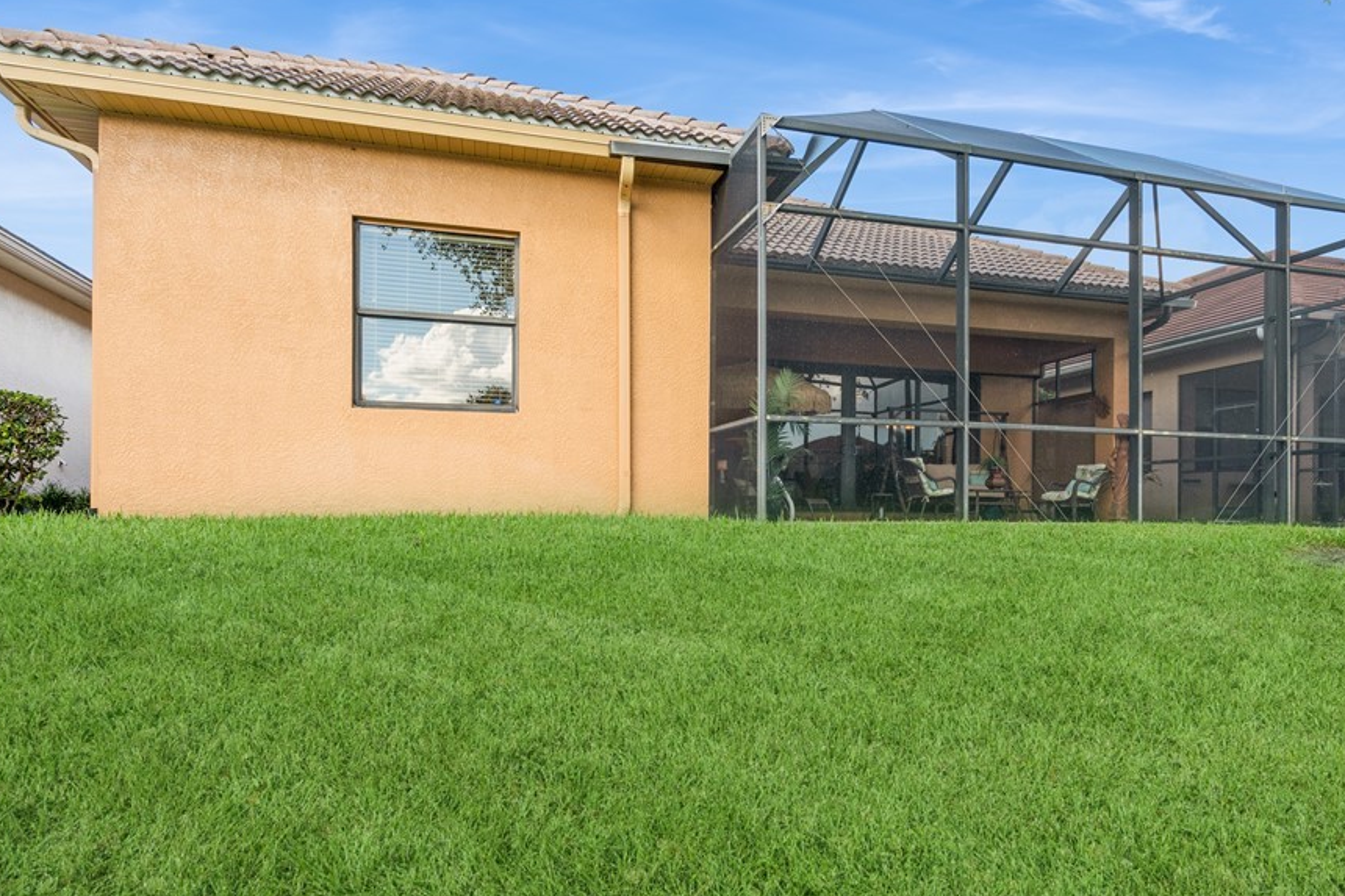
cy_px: 519
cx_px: 779
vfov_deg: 52.9
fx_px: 896
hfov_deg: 73.3
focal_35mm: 24
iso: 200
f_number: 8
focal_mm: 19
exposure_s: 1/60
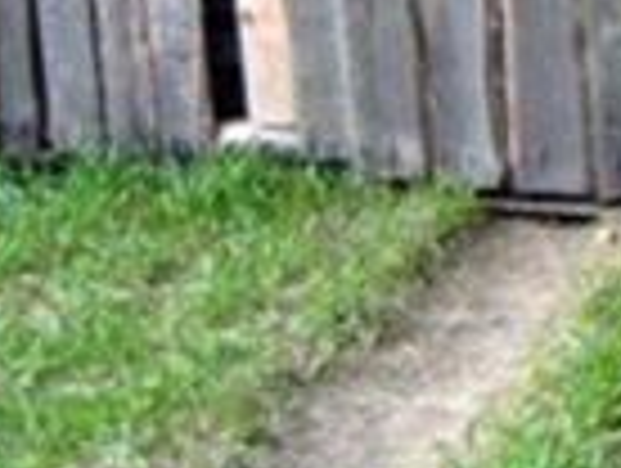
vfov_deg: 8.8
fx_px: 3001
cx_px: 1292
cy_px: -160
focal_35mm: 167
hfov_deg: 10.7
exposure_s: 1/250
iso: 100
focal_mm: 5.5
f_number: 2.8
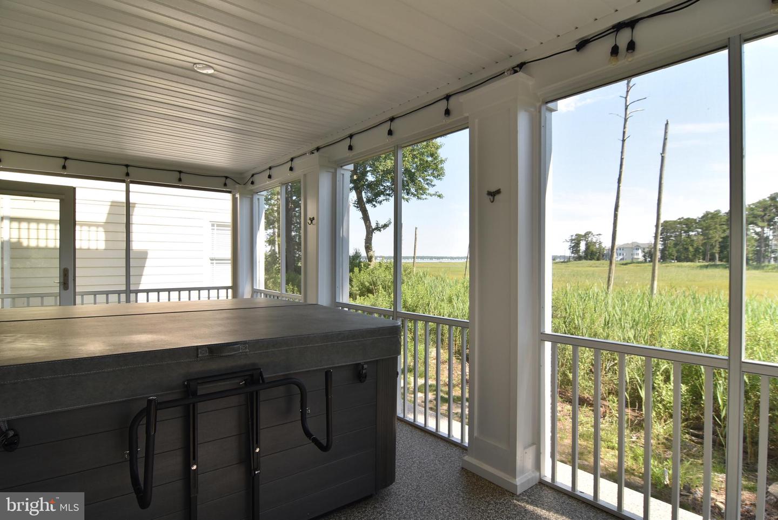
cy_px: 260
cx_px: 389
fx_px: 389
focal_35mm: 18
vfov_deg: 67.5
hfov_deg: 90.0
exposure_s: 1/100
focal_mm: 12
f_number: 8
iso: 200
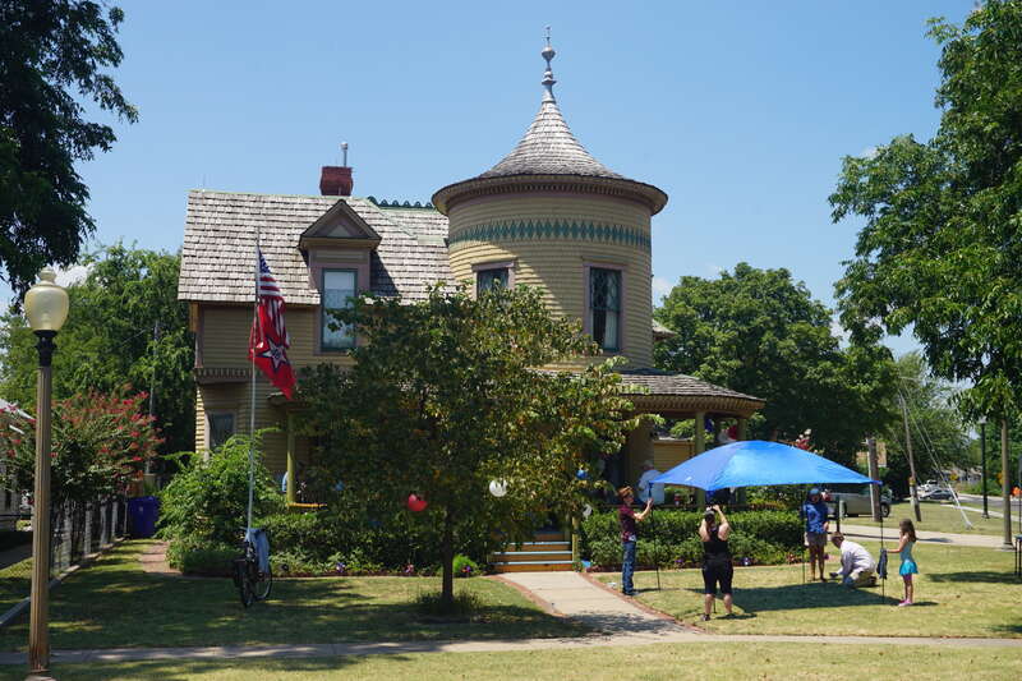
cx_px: 511
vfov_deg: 30.8
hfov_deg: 45.0
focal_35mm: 44
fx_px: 1235
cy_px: 340
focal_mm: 29
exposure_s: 1/125
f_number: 11
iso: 100
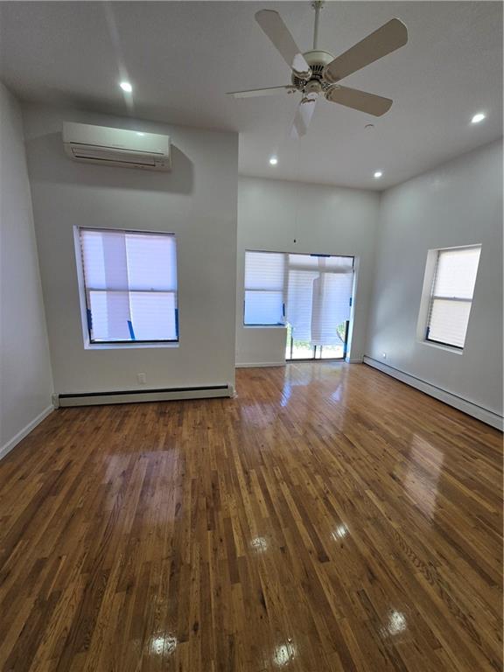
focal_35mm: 13
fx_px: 252
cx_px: 252
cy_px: 336
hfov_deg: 89.9
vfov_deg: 106.2
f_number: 2.2
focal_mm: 2.2
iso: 80
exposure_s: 1/120
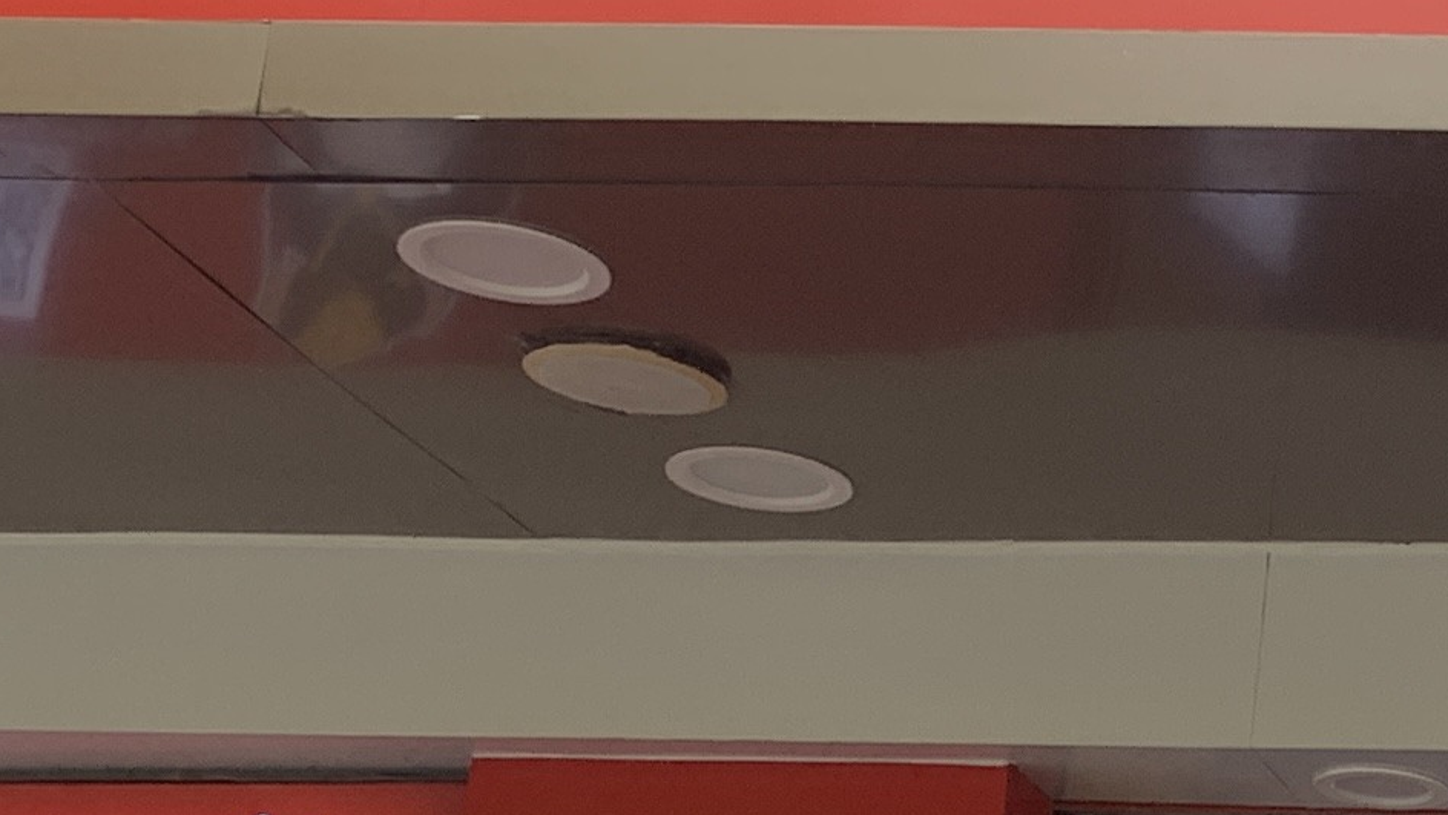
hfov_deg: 15.4
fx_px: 4646
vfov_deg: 9.9
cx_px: 2539
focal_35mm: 121
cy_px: 918
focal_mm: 4.25
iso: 25
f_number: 1.8
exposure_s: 1/232
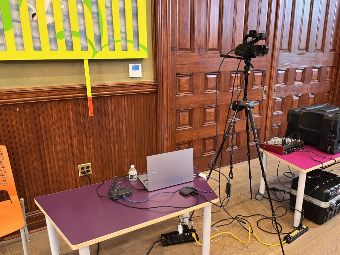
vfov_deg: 53.1
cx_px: 170
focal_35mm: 26
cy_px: 128
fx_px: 255
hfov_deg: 67.3
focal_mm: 5.1
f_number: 1.6
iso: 400
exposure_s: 1/60
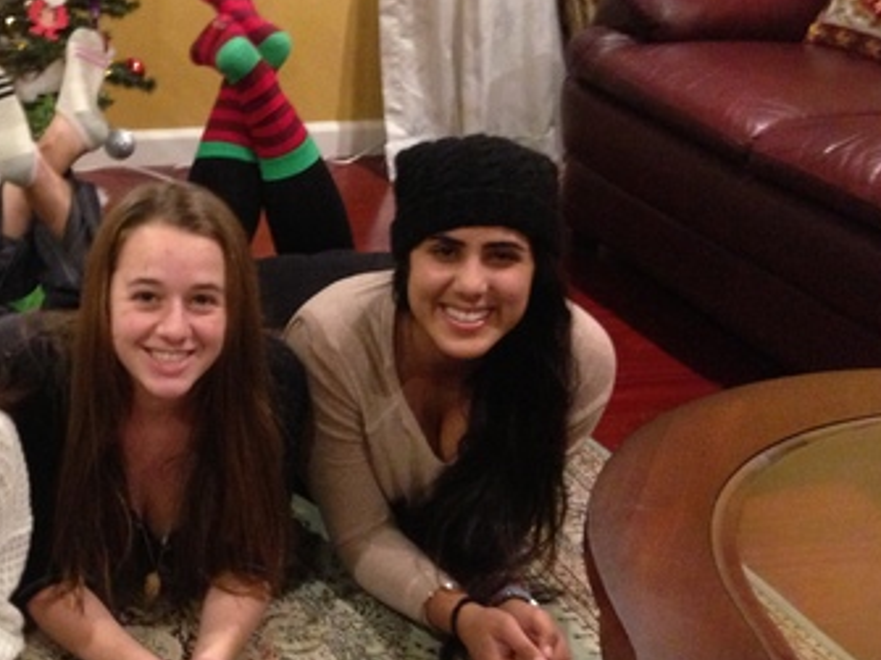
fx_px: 1603
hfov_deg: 29.3
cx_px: 68
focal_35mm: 63
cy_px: 379
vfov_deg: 23.3
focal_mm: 4.13
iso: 500
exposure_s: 1/15
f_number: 2.4
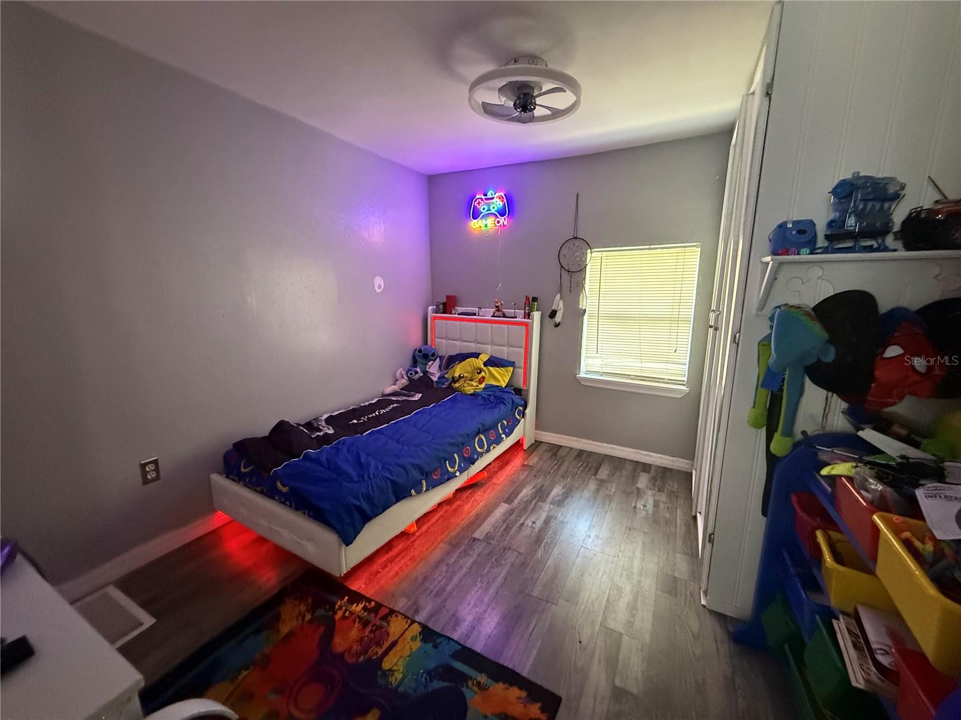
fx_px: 389
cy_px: 360
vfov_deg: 85.7
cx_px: 480
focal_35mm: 14
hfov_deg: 102.1
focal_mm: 2.22
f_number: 2.2
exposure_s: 1/60
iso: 800
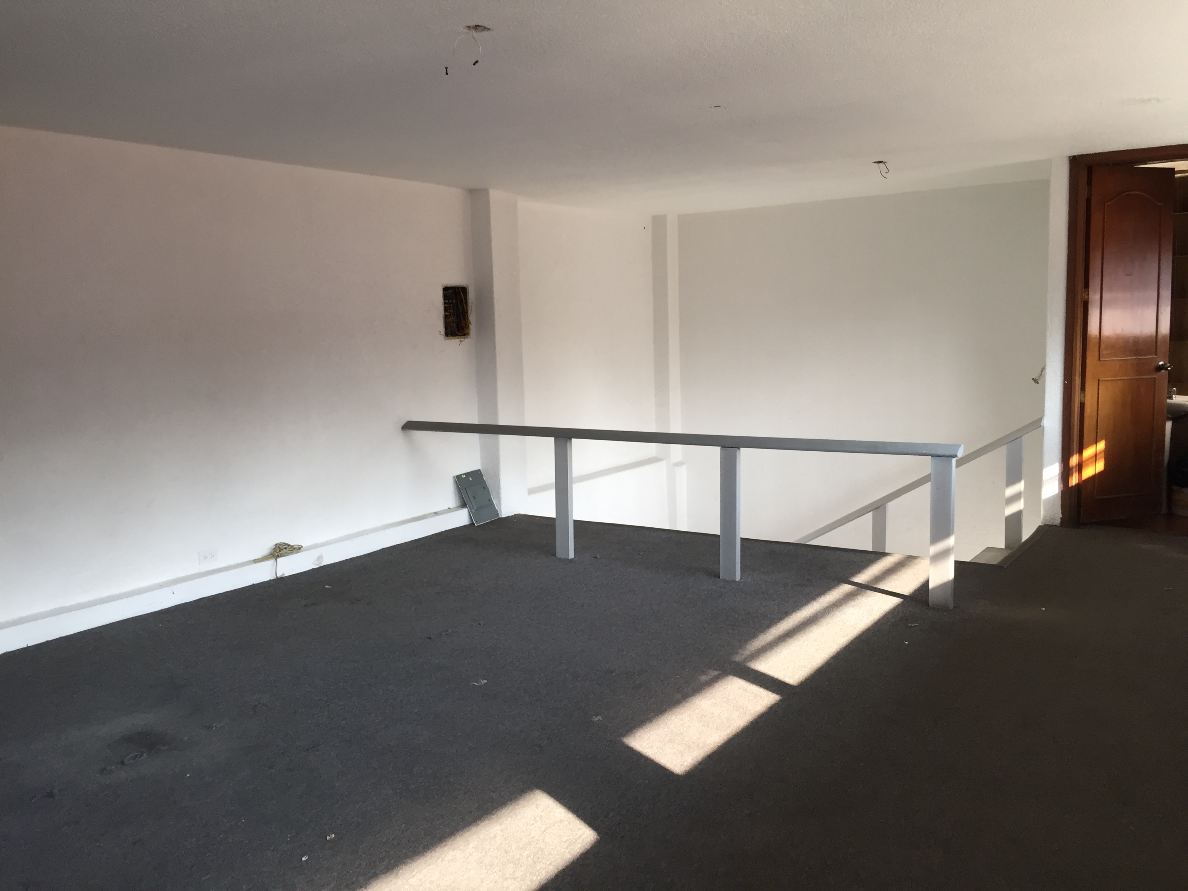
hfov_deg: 61.7
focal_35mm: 29
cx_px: 594
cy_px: 446
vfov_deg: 48.2
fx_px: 995
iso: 32
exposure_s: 1/40
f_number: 2.2
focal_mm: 4.15
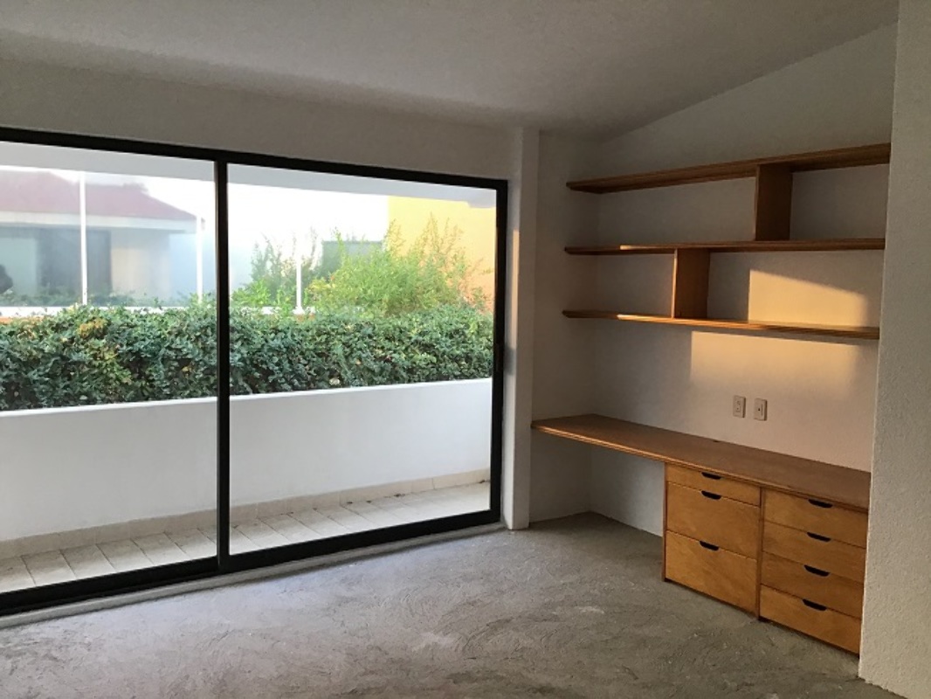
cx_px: 466
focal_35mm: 31
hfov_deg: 58.3
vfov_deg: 45.5
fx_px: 834
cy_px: 350
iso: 32
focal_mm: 3.3
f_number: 2.4
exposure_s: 1/30
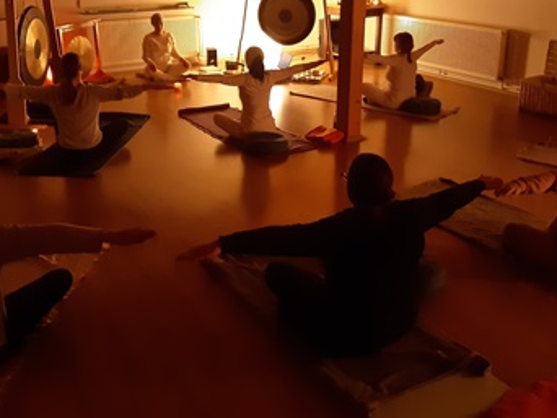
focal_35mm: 38
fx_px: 612
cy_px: 139
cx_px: 259
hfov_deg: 48.9
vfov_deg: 37.4
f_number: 1.7
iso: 320
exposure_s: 1/10
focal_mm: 3.92
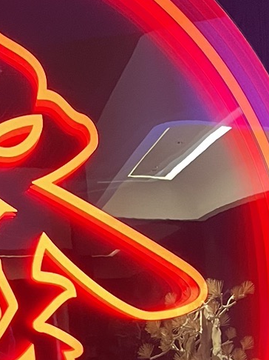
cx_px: 344
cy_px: 693
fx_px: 1110
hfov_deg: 13.4
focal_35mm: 107
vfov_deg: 15.3
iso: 250
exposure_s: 1/50
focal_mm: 4.2
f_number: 1.6
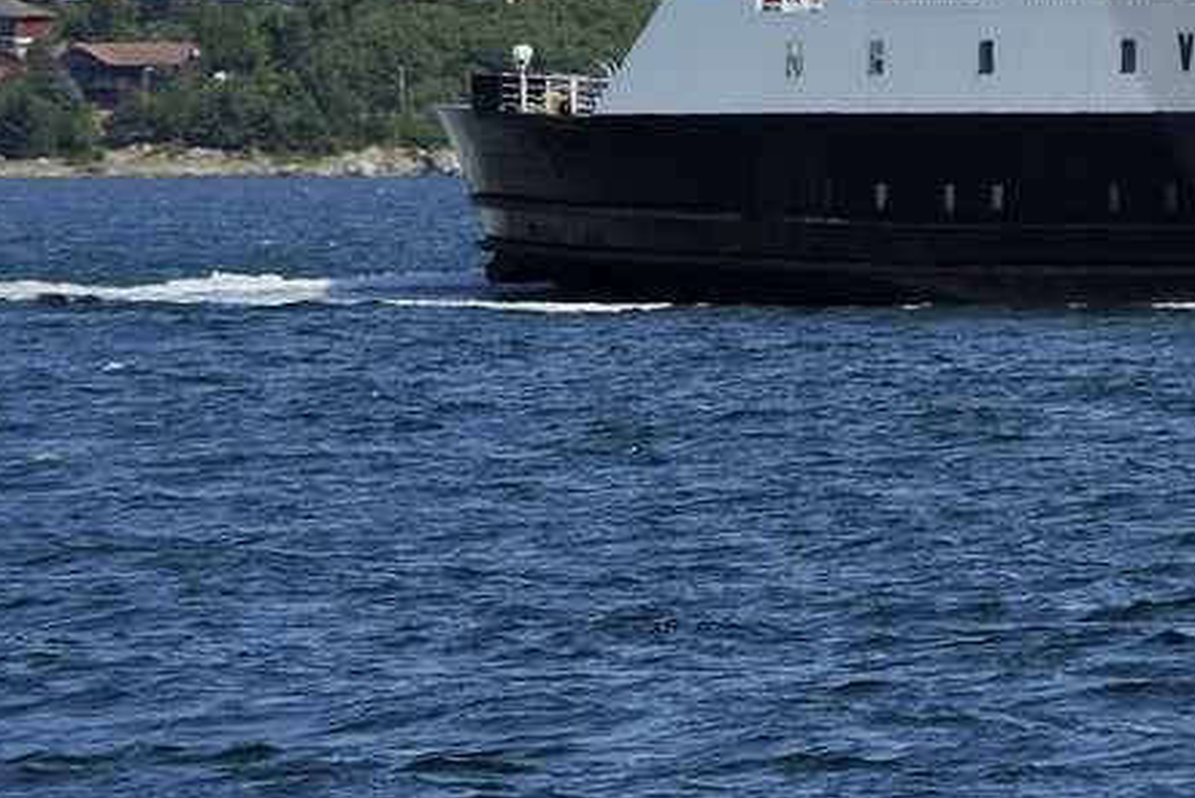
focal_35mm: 687
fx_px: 22811
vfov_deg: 2.0
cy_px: -373
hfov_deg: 3.0
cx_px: 2147
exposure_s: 1/640
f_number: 10
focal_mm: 190
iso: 400
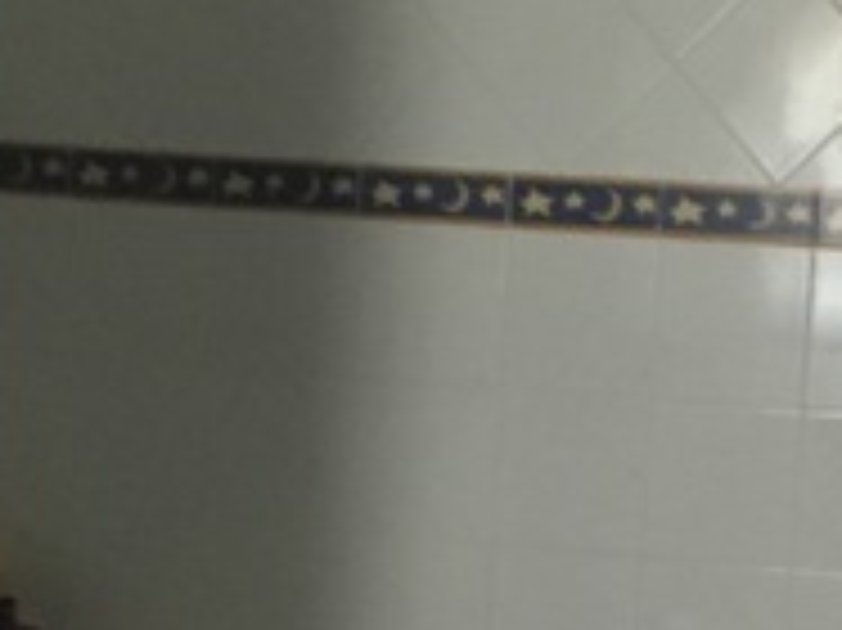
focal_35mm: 159
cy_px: 891
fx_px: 3865
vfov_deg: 9.1
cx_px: 901
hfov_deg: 12.2
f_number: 2.2
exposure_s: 1/17
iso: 400
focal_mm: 4.15
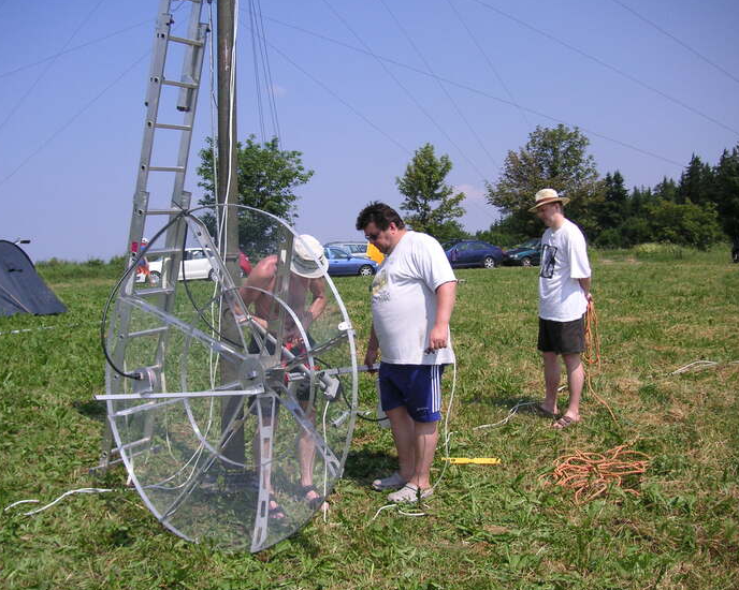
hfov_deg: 43.8
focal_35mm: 42
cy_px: 299
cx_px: 330
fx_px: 918
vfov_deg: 35.7
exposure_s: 1/250
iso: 50
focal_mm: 6.1
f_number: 6.7
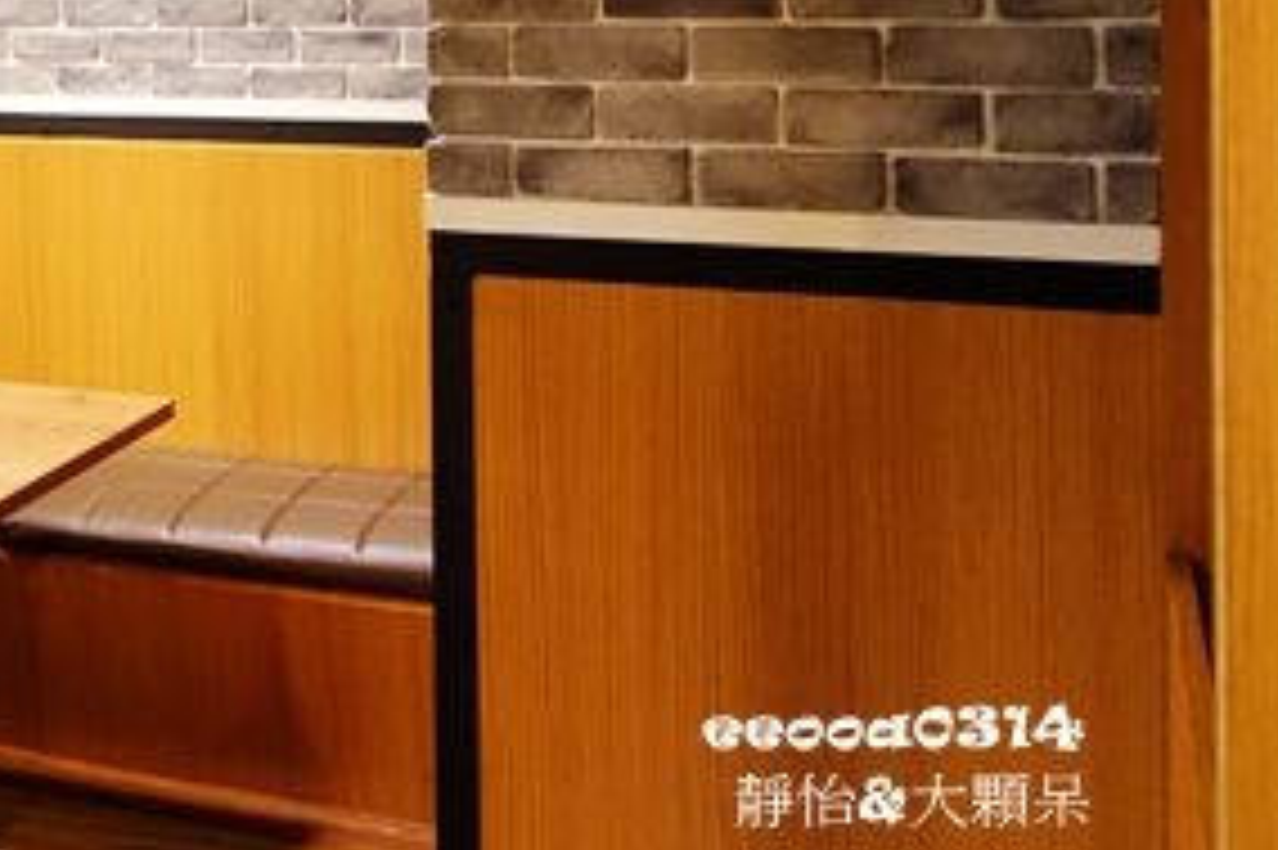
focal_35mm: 55
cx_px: 36
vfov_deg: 23.5
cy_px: -7
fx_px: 1951
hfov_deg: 33.5
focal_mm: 8.8
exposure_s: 1/15
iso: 800
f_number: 1.8
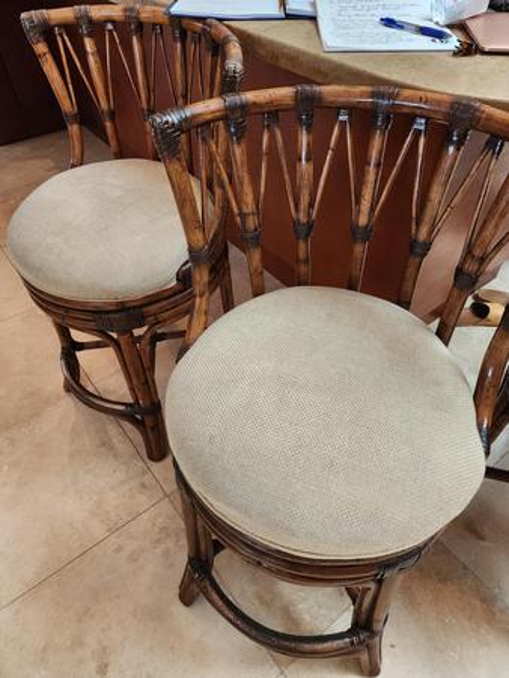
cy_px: 339
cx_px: 254
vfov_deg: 73.9
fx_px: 451
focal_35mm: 23
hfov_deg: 58.9
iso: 100
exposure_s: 1/120
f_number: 1.8
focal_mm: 6.4
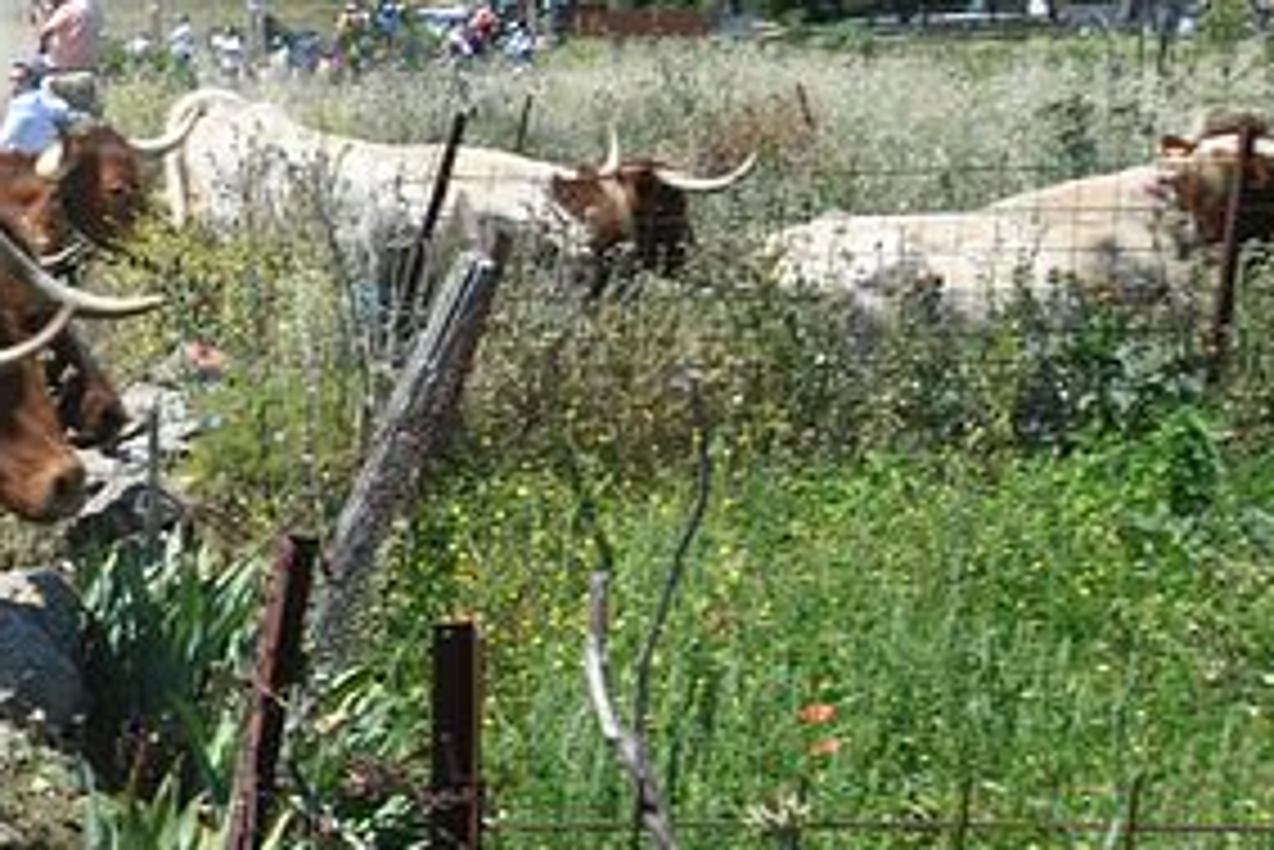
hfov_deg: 22.1
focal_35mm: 78
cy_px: 335
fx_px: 2762
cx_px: -563
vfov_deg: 17.5
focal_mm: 26
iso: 200
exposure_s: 1/320
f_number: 9
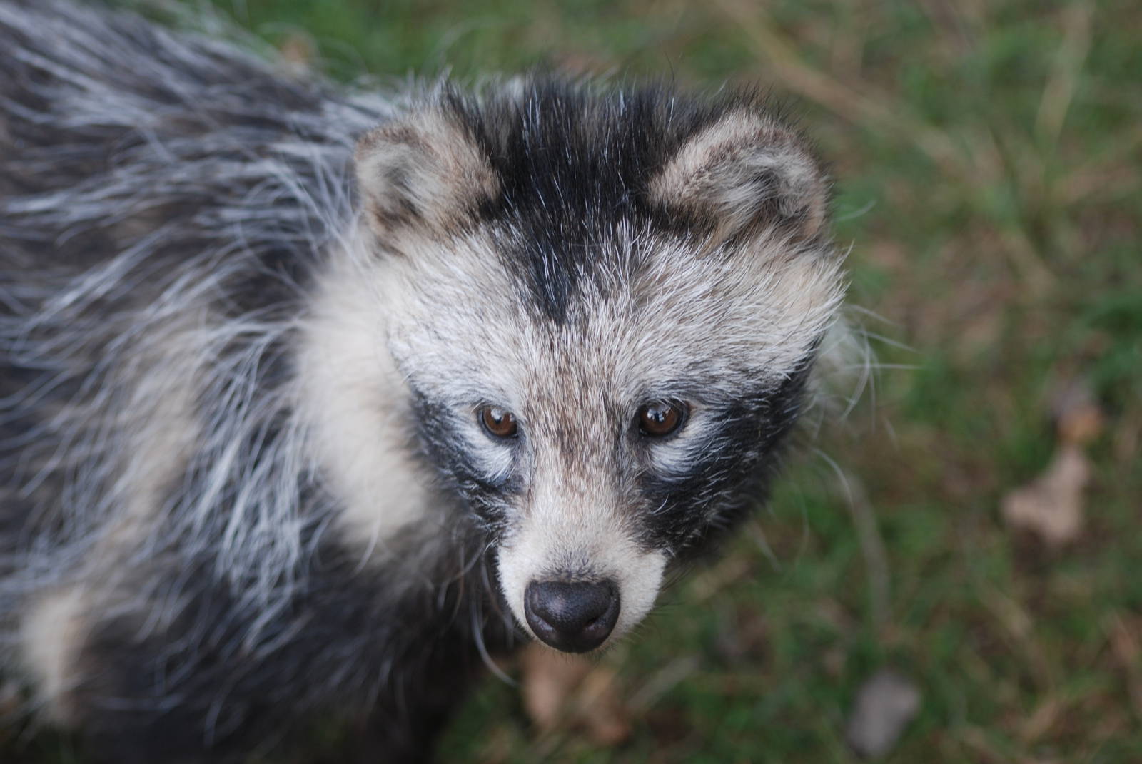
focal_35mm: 142
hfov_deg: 14.4
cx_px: 571
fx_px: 4526
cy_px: 382
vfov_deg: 9.7
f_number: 4.2
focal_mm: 95
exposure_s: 1/200
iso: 200
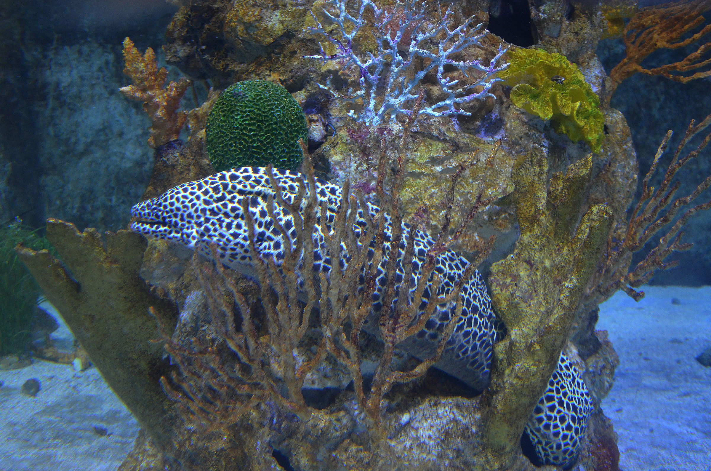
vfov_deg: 34.1
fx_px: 769
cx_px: 356
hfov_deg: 49.6
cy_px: 236
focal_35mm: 39
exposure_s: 1/30
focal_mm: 26
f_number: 4
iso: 1250
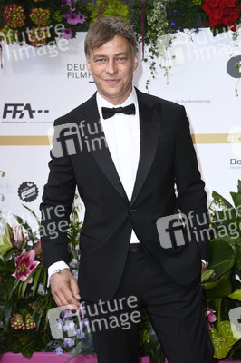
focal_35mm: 92
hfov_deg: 14.8
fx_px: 925
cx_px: 120
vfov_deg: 22.2
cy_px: 182
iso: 500
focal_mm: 92
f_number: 5.6
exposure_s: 1/250
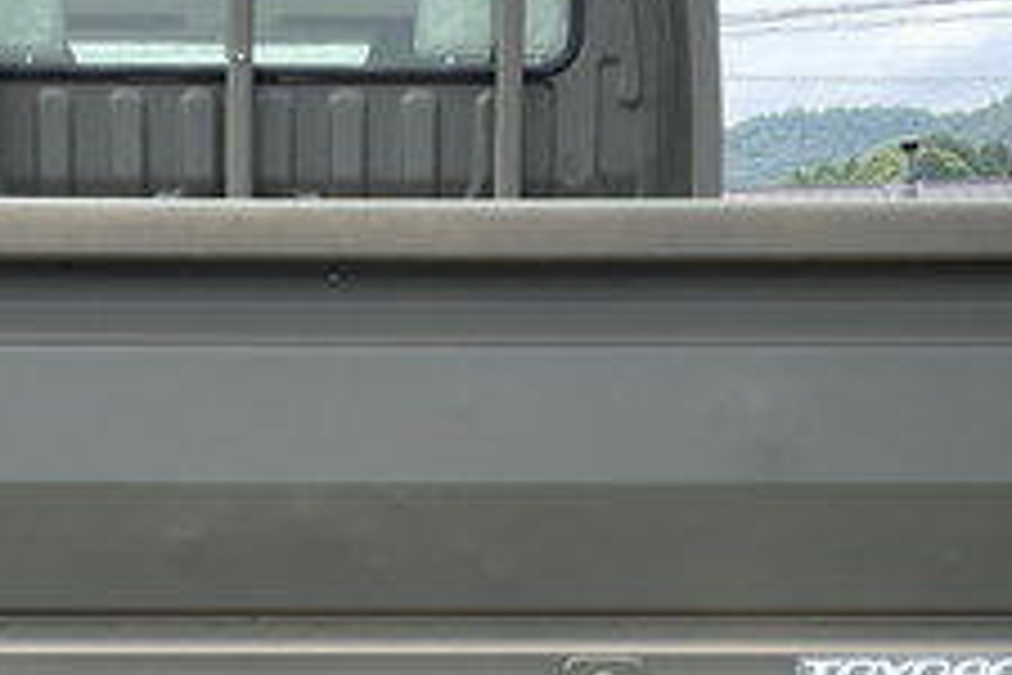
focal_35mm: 77
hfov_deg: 26.0
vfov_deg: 17.5
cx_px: 252
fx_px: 2164
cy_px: 580
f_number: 1.6
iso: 32
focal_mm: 4.2
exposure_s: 1/2212
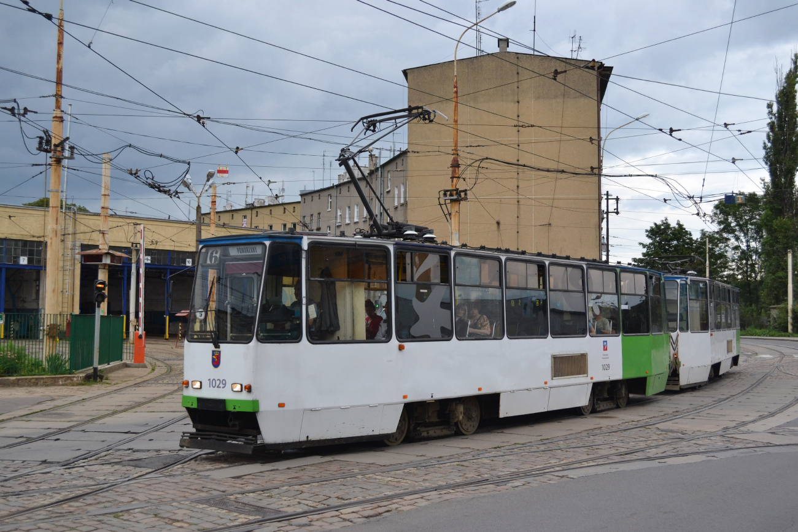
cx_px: 399
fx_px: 931
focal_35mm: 42
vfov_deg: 31.9
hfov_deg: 46.4
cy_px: 266
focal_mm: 28
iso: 400
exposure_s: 1/800
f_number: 4.5
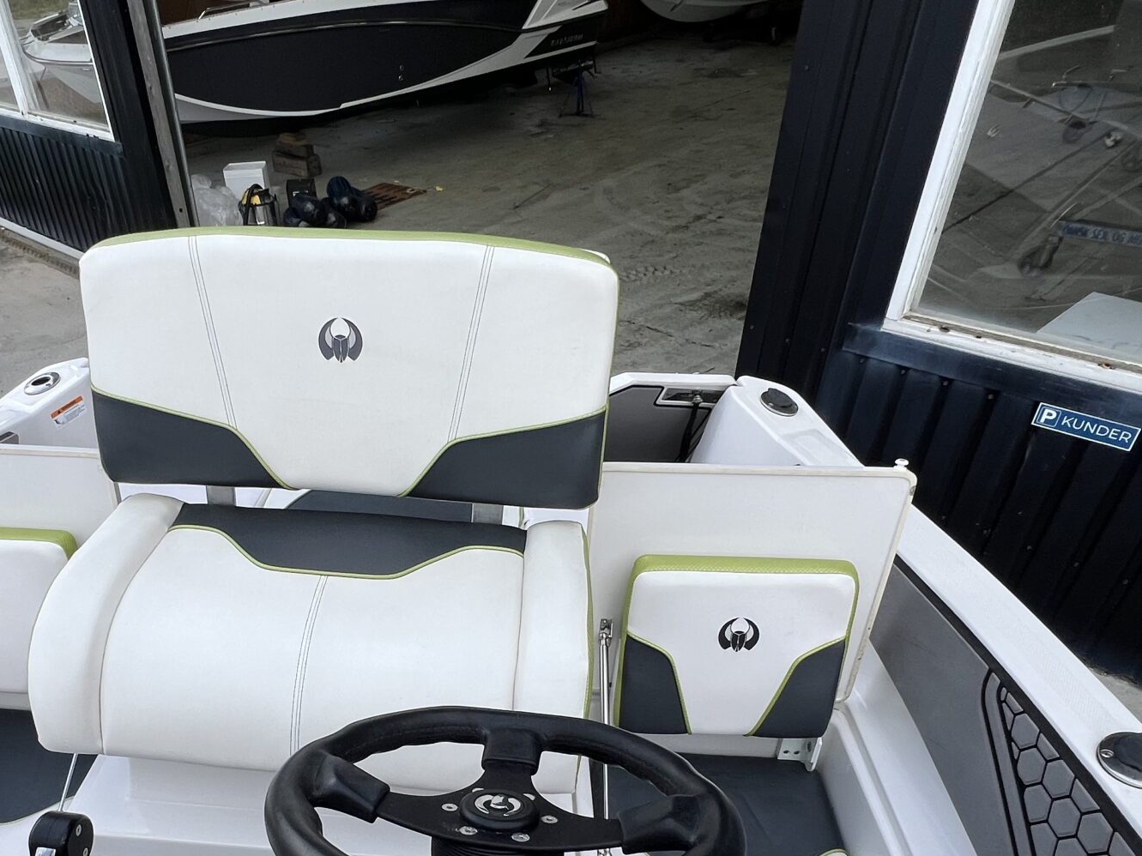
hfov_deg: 68.1
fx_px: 825
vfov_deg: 52.1
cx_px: 413
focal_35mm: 25
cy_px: 656
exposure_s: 1/499
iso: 32
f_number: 1.8
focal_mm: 1.57
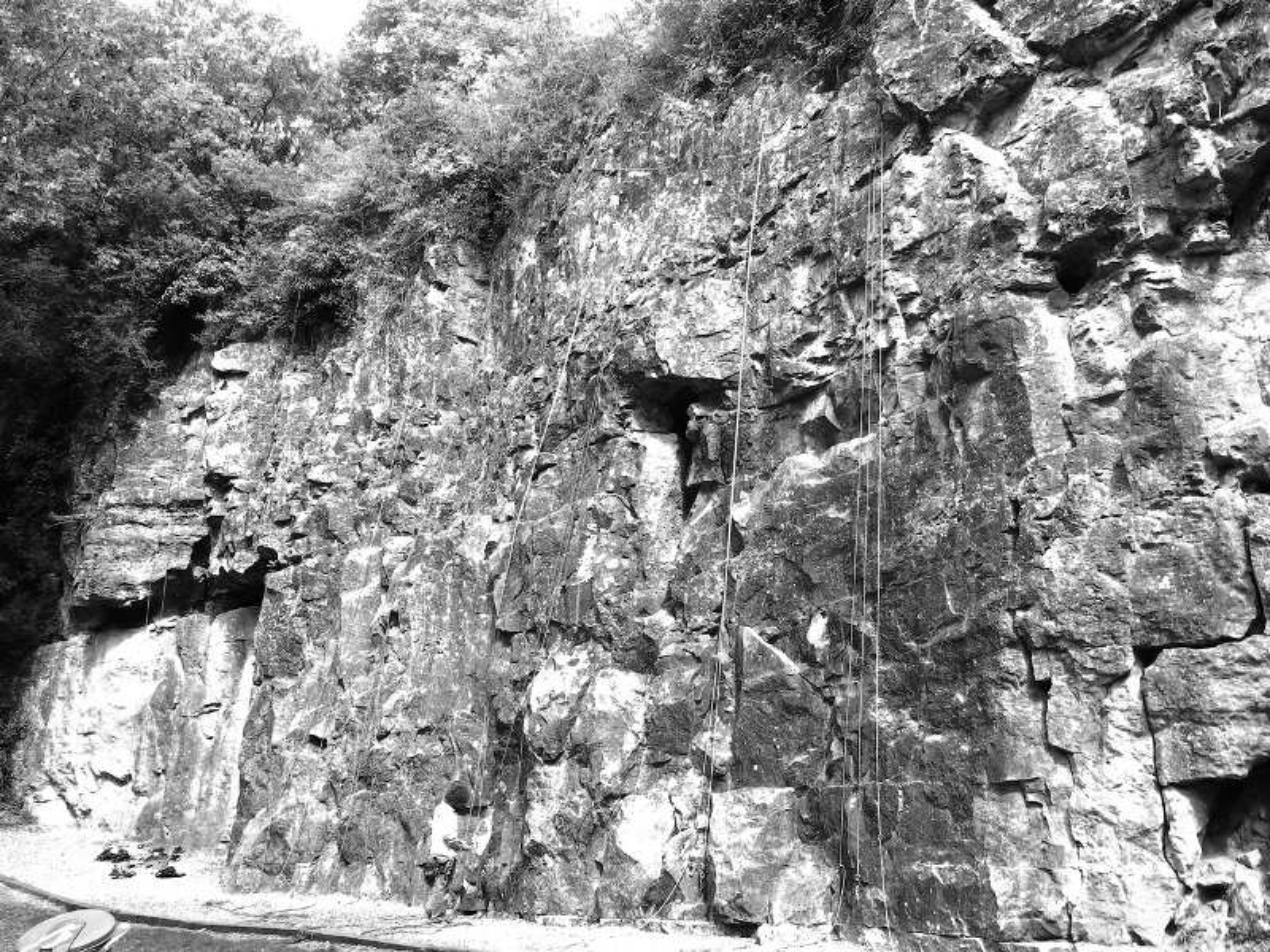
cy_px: 476
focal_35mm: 33
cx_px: 635
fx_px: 1211
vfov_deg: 42.9
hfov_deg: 55.4
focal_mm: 5.9
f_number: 3.8
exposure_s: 1/250
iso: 160
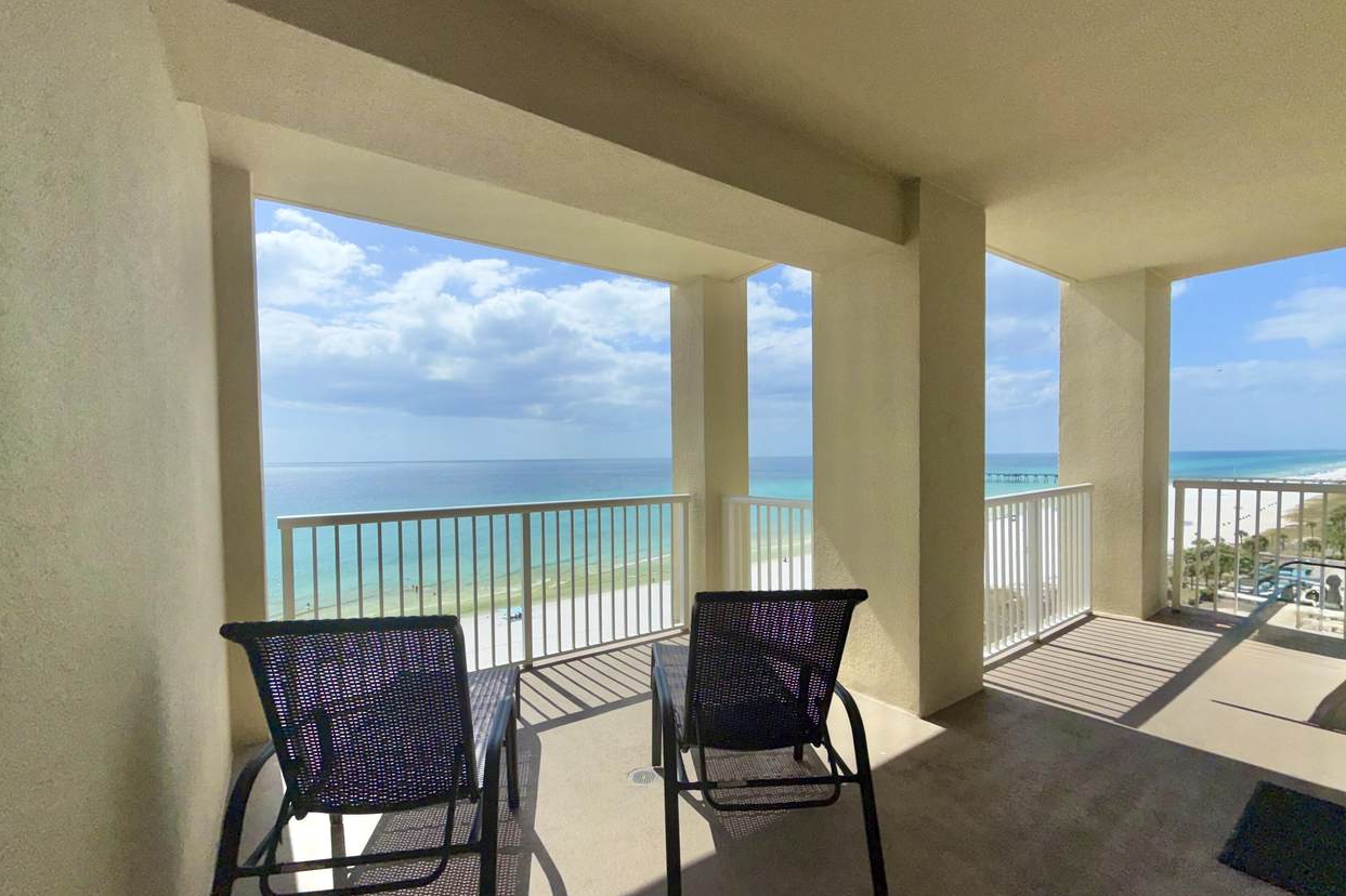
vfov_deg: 77.2
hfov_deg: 100.4
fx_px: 561
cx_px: 662
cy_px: 469
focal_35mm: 15
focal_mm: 2.22
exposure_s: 1/3663
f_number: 2.2
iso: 16
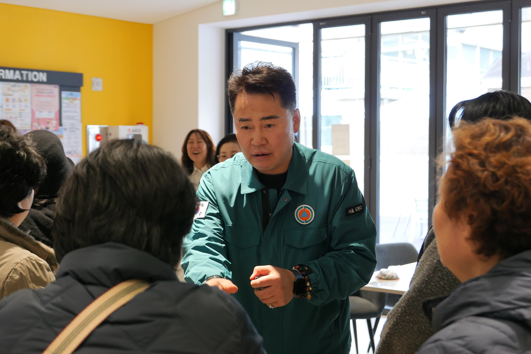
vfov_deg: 23.4
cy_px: 177
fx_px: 856
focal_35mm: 58
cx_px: 266
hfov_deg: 34.5
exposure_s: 1/100
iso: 1000
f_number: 2.8
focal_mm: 26
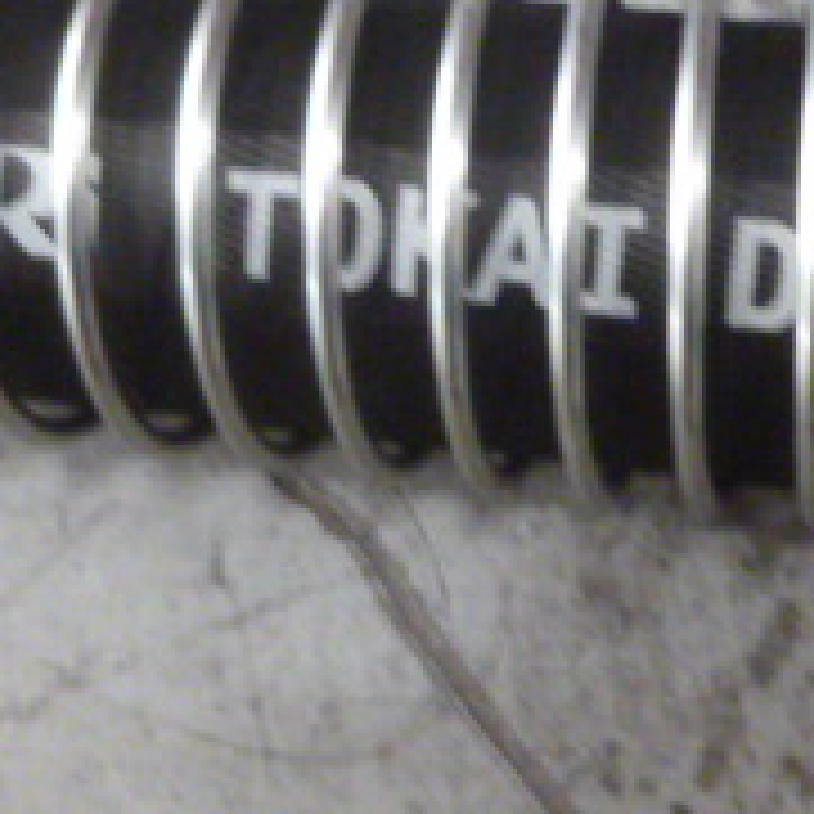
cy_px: 238
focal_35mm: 78
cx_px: 630
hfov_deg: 22.0
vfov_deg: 22.1
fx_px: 2075
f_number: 3.1
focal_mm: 4.5
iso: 800
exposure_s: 1/13
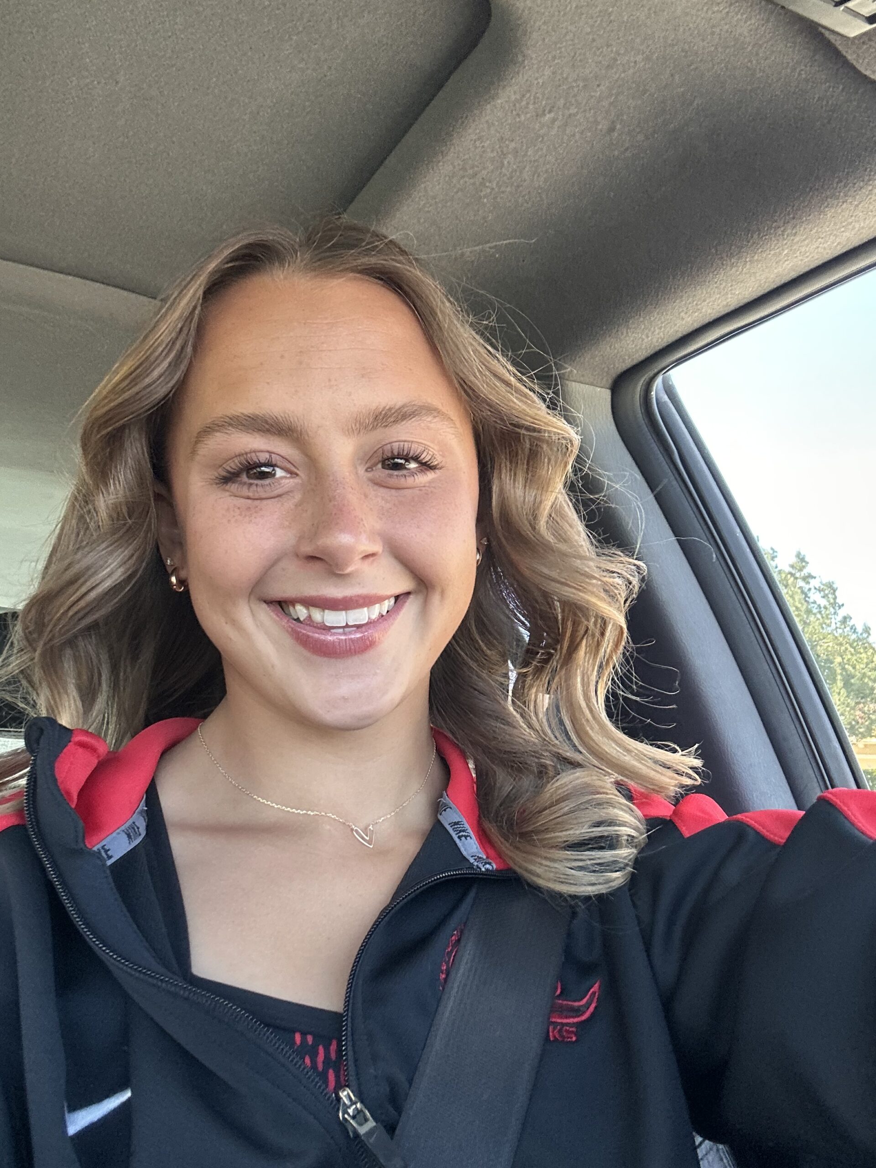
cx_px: 438
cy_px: 584
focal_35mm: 30
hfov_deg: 46.8
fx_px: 1012
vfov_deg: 60.0
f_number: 1.9
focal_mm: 2.69
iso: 50
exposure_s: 1/121
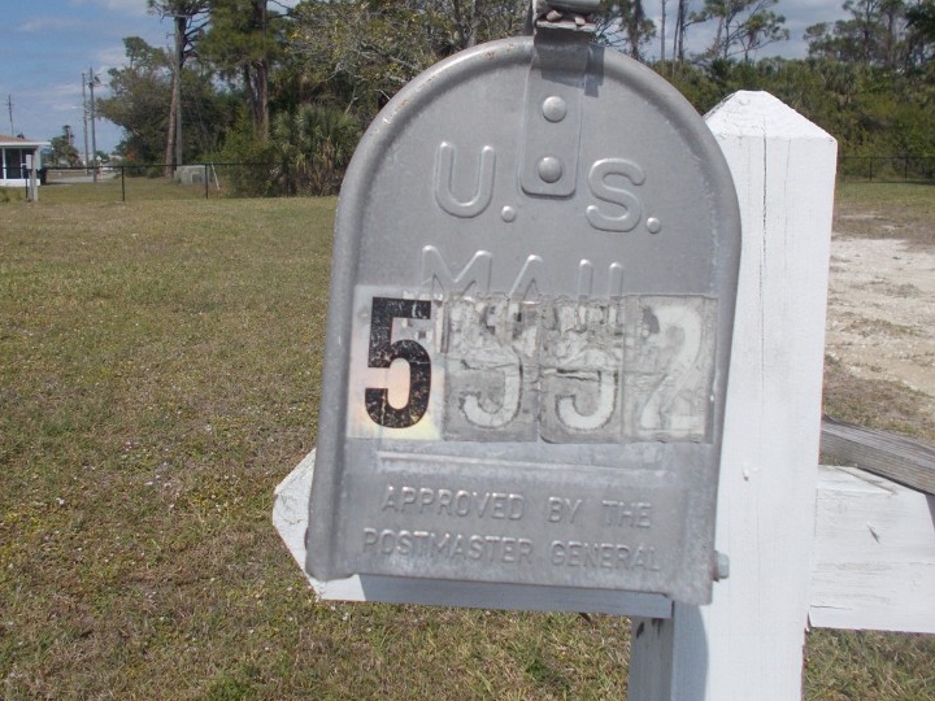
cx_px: 430
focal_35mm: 37
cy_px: 258
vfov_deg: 38.4
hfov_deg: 50.1
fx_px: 999
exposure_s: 1/320
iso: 80
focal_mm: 4.6
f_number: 8
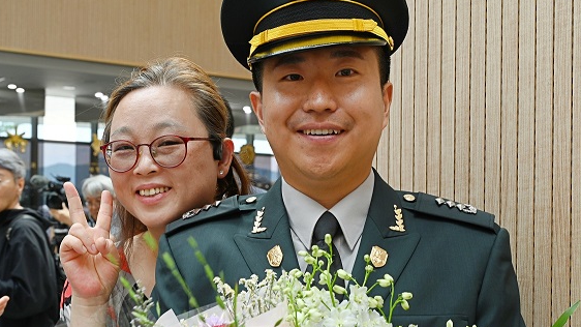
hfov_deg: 36.6
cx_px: 292
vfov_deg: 21.0
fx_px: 878
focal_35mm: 57
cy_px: 228
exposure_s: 1/40
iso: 250
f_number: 7.1
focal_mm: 37
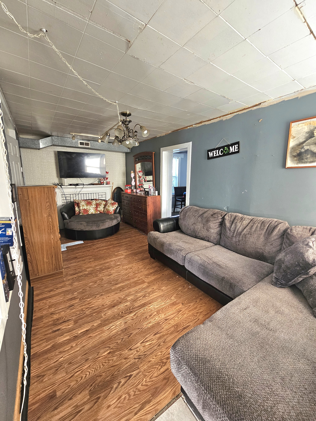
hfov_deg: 89.9
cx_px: 158
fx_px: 158
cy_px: 210
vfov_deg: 106.2
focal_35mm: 13
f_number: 2.2
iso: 200
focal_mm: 2.2
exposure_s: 1/60.2
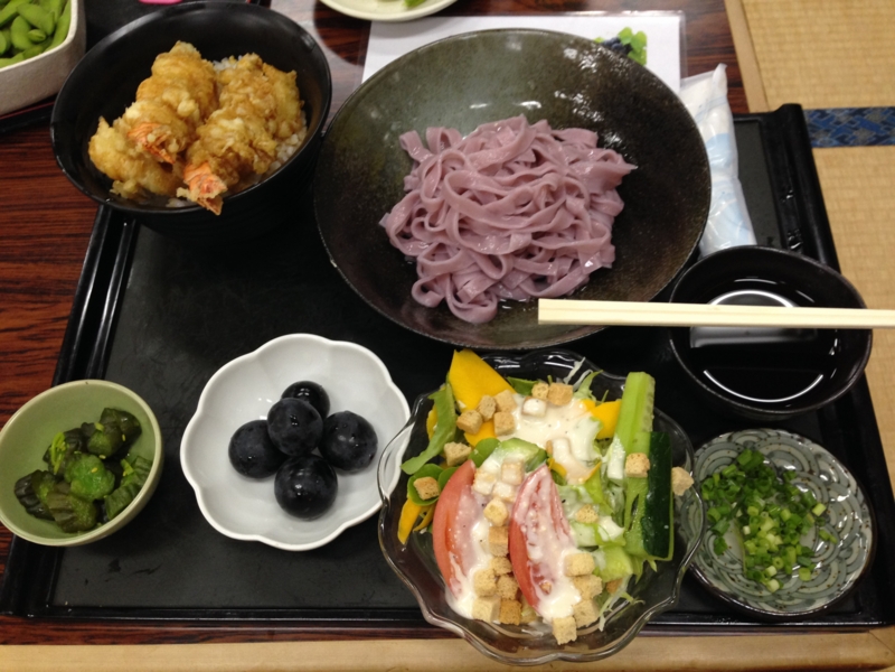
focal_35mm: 33
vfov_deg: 42.9
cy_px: 336
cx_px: 448
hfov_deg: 55.4
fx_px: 853
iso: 125
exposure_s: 1/20
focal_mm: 4.12
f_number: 2.4
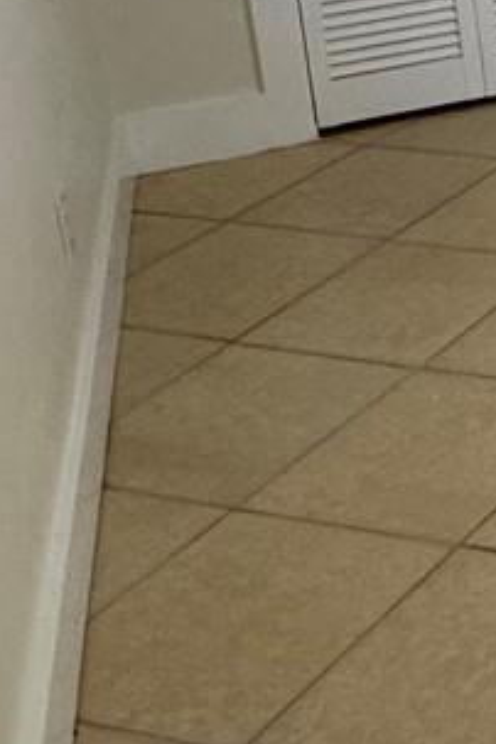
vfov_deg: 23.7
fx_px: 1591
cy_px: -174
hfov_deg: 13.1
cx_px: 1211
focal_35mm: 77
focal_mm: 2.22
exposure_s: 1/120
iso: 200
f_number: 2.2
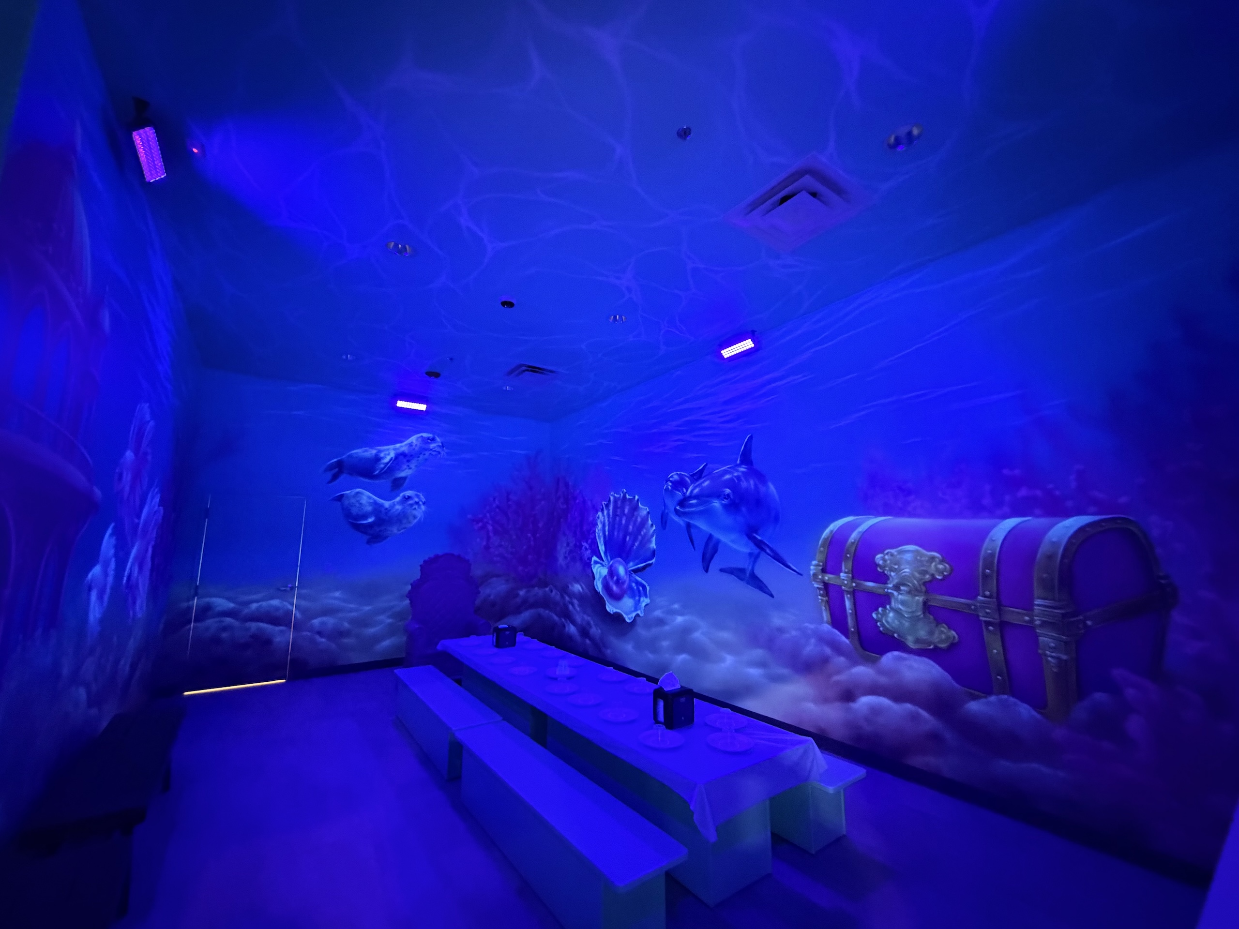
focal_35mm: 14
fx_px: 501
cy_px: 464
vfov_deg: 85.7
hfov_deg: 102.1
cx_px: 620
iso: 1250
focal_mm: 2.22
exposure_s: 1/30
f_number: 2.2
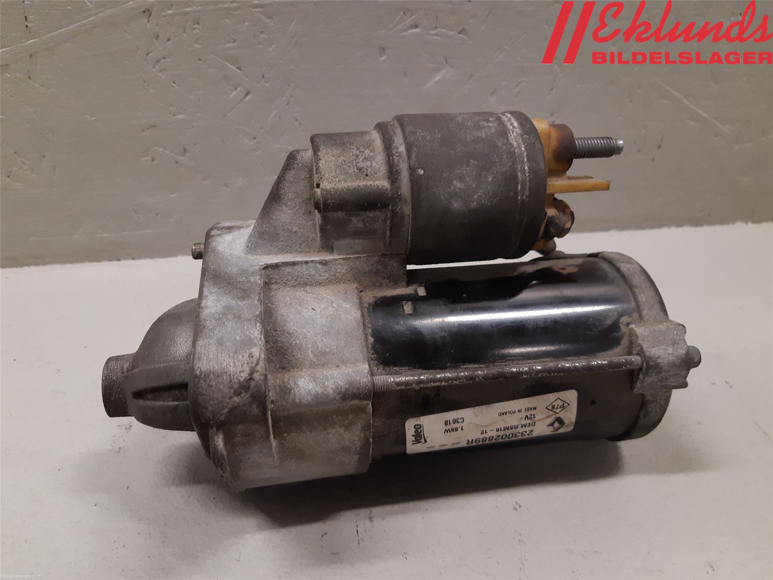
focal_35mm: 26
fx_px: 581
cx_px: 386
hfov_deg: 67.3
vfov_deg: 53.1
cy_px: 290
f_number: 1.7
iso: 160
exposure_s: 1/50
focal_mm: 3.93
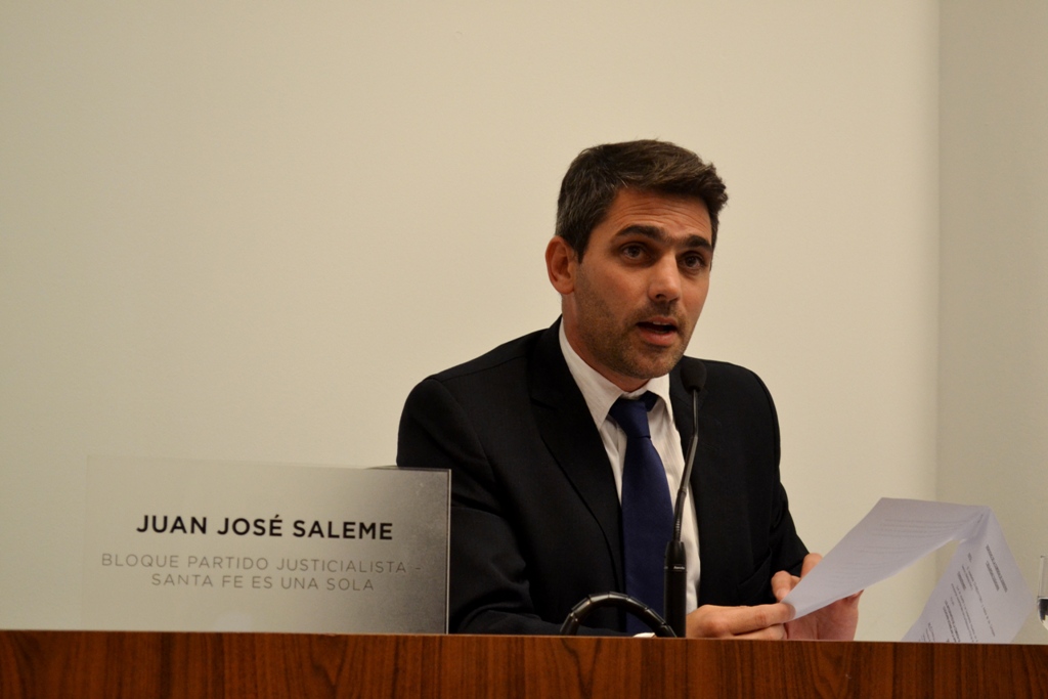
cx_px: 524
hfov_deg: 28.1
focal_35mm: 72
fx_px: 2096
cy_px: 350
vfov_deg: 18.9
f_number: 5.3
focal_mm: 48
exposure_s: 1/60
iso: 1400
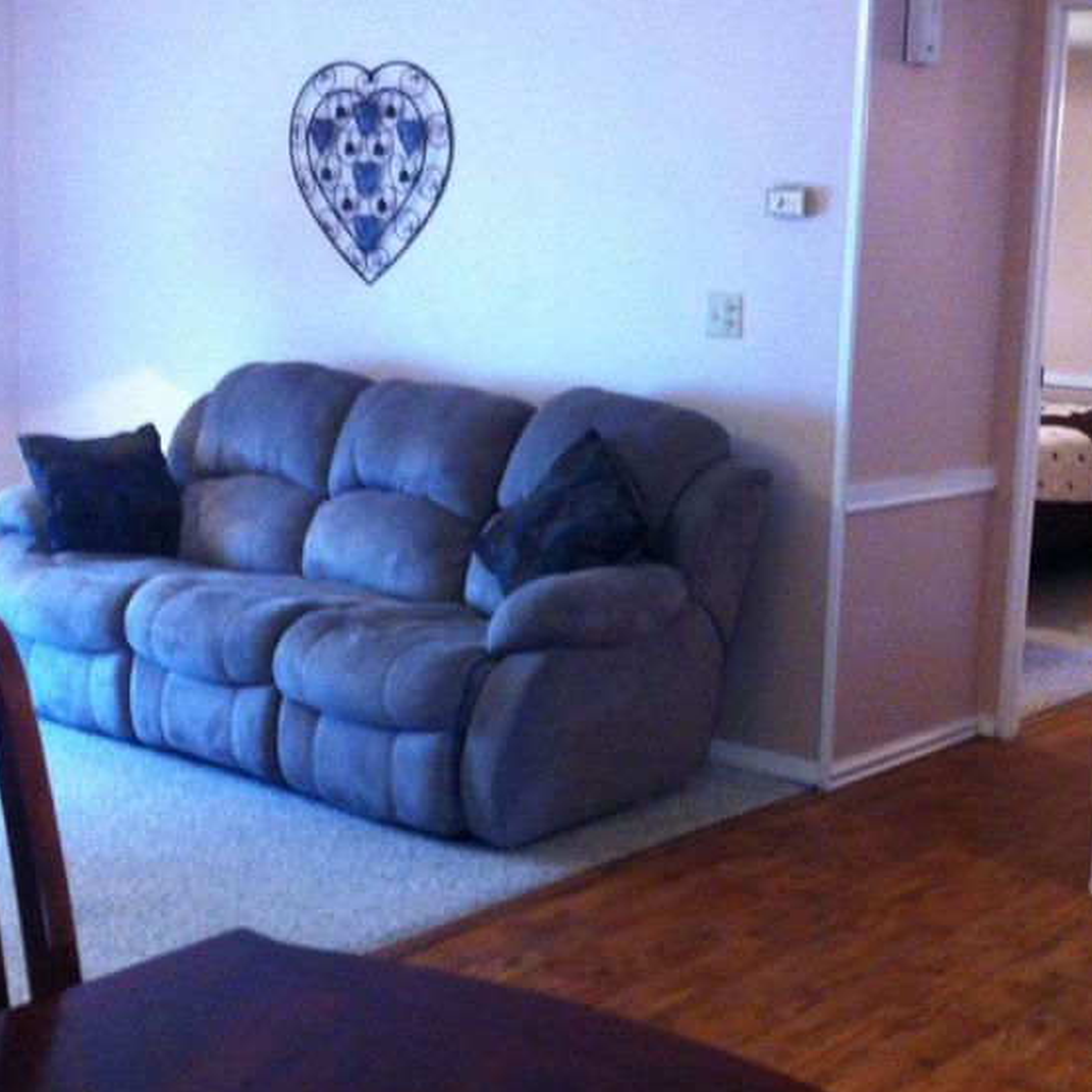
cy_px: 549
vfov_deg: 30.0
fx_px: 2034
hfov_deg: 30.0
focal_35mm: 57
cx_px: 648
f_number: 2.8
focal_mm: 3.85
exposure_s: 1/17
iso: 320
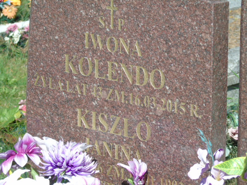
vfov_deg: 9.2
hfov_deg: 12.2
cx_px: 124
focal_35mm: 162
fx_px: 1156
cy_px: 92
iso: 80
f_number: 4.9
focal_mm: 29
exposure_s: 1/250
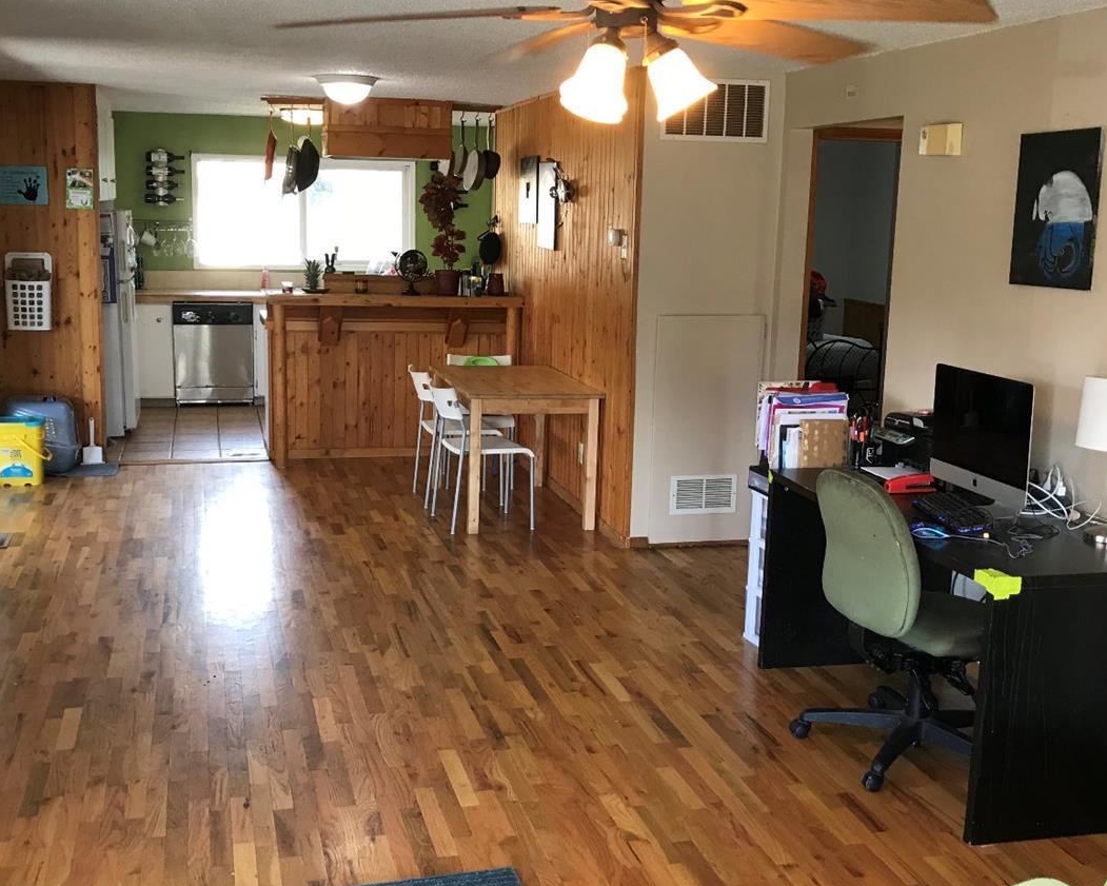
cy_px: 444
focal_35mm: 39
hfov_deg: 46.8
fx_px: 1278
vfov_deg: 38.2
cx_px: 528
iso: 32
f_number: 1.8
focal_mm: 3.99
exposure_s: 1/30
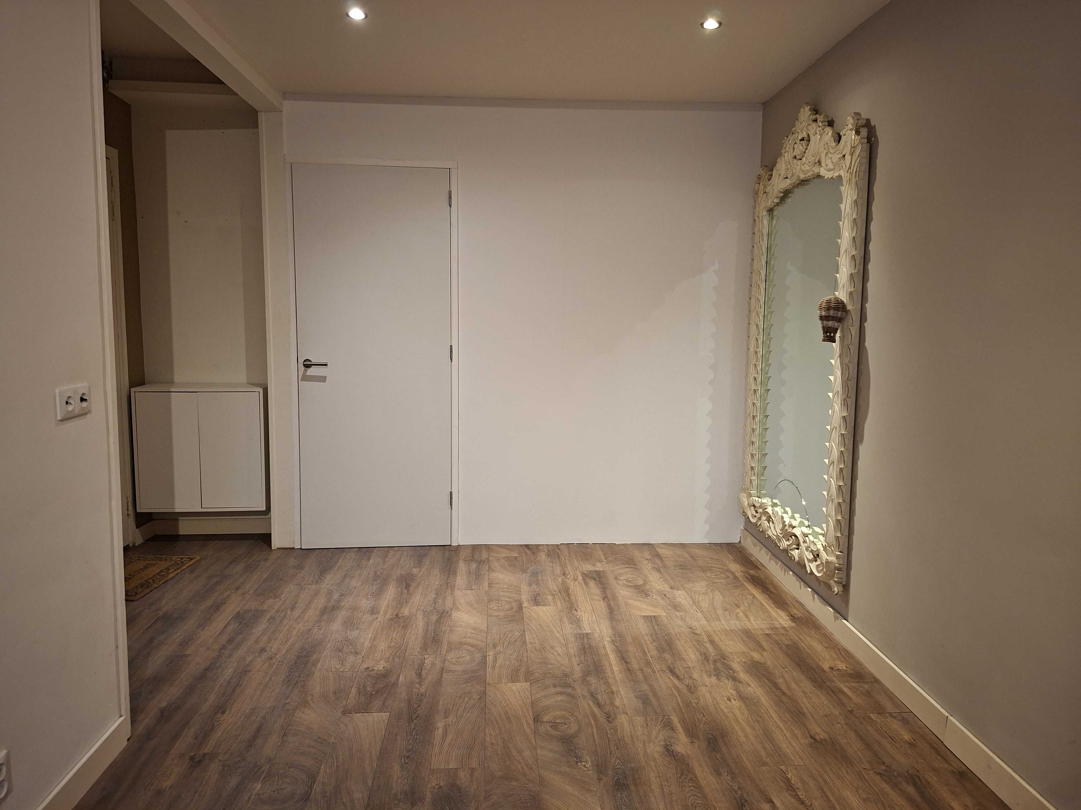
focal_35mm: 23
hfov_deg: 73.9
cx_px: 540
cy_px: 405
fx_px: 718
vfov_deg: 58.9
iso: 400
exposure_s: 1/33
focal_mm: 5.54
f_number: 1.8
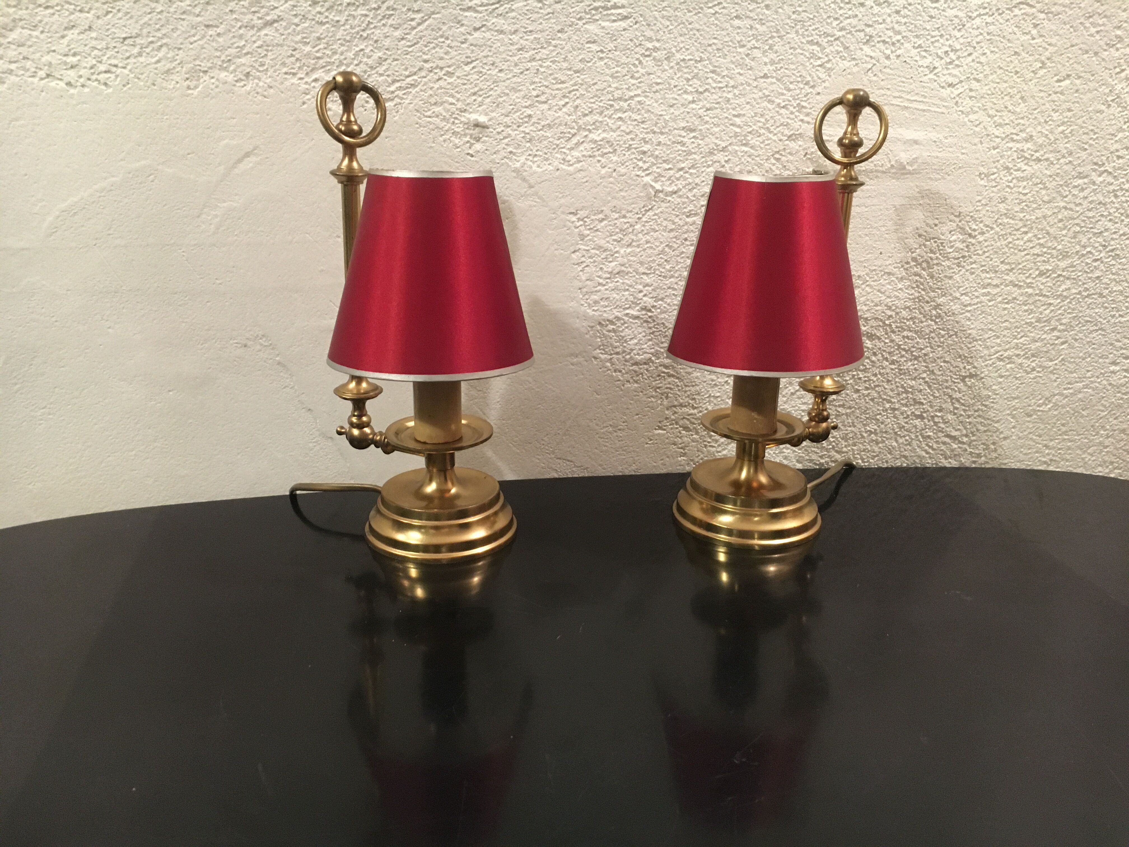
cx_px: 564
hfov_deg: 61.7
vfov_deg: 48.2
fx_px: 946
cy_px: 424
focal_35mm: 29
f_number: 2.2
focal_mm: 4.15
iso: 250
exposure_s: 1/17
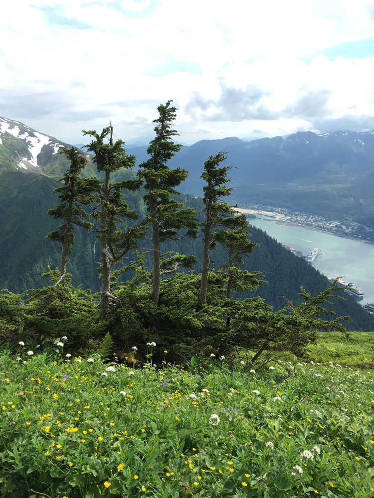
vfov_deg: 61.7
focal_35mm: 29
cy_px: 249
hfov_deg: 48.2
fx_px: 418
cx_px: 187
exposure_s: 1/864
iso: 25
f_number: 2.2
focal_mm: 4.15
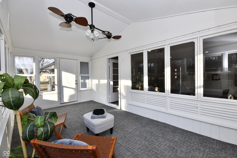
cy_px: 79
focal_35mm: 15
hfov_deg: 100.4
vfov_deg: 77.3
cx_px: 118
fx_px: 99
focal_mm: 10
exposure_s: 1/250
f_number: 11
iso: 640
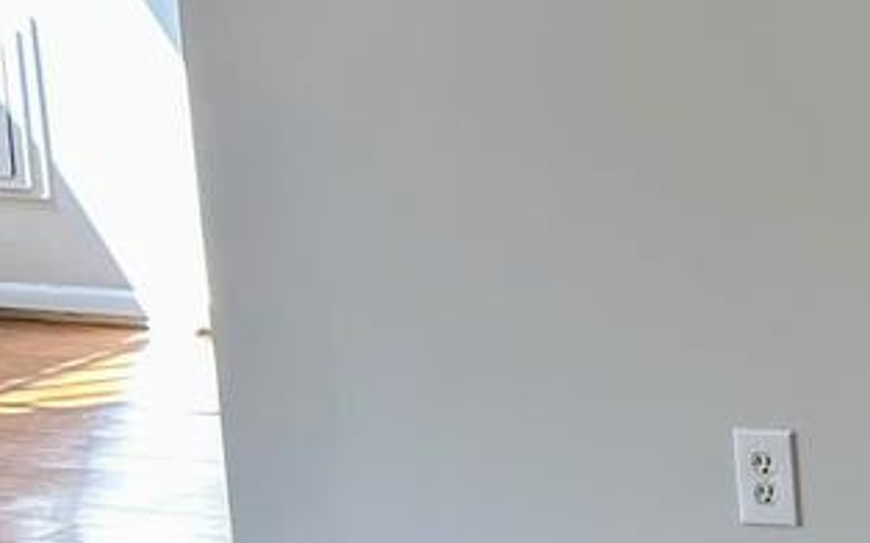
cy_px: 460
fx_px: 3200
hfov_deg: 13.9
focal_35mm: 135
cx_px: 1524
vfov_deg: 9.7
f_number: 1.5
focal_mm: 5.7
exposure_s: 1/127
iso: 32
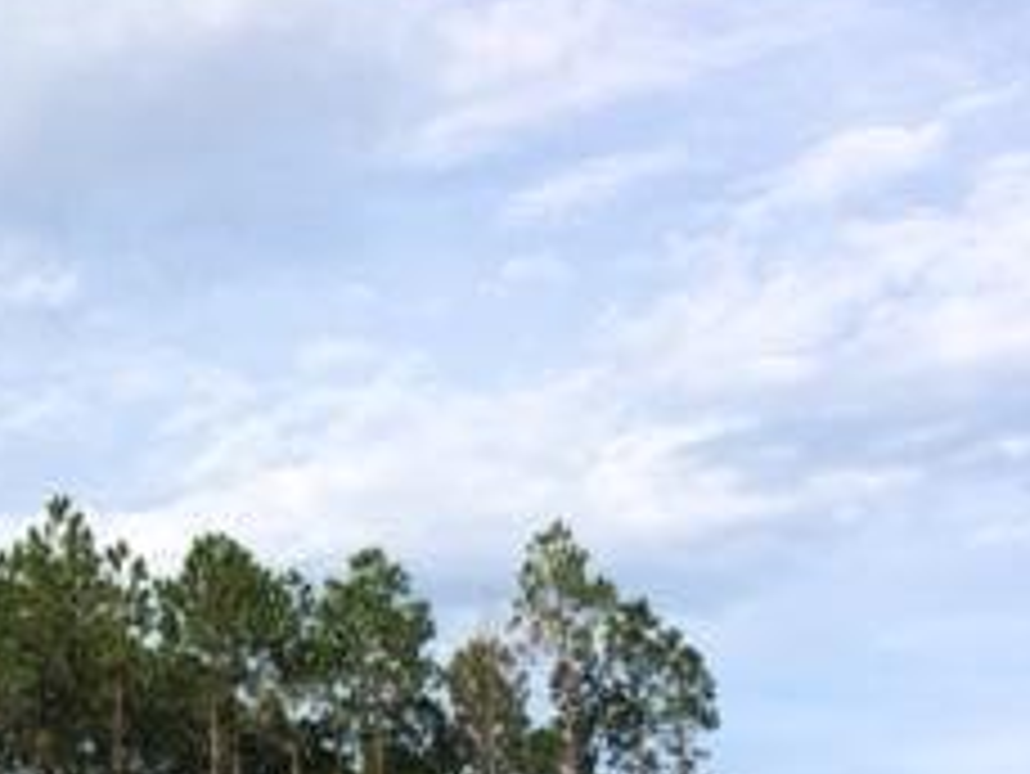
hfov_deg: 23.3
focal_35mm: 81
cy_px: 729
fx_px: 2411
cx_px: 40
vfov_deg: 17.9
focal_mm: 4.15
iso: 32
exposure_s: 1/1580
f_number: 2.2
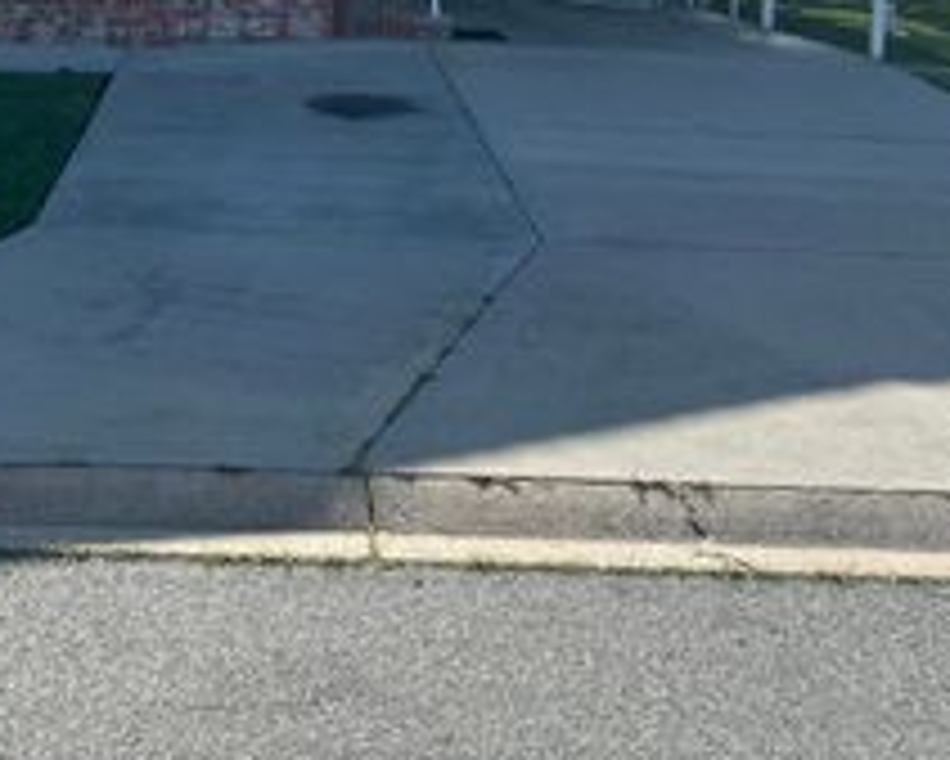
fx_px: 1688
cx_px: 270
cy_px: 16
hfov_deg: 31.0
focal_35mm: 60
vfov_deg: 24.4
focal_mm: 5.7
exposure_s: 1/3356
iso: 50
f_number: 1.5
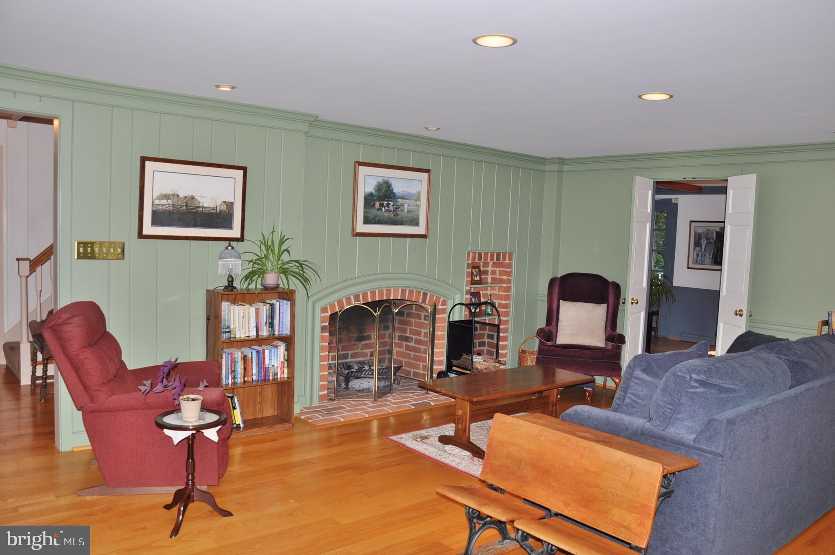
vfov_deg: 47.8
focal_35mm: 27
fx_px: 625
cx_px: 418
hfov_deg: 67.4
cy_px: 278
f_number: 5.6
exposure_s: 1/60
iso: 250
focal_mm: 18
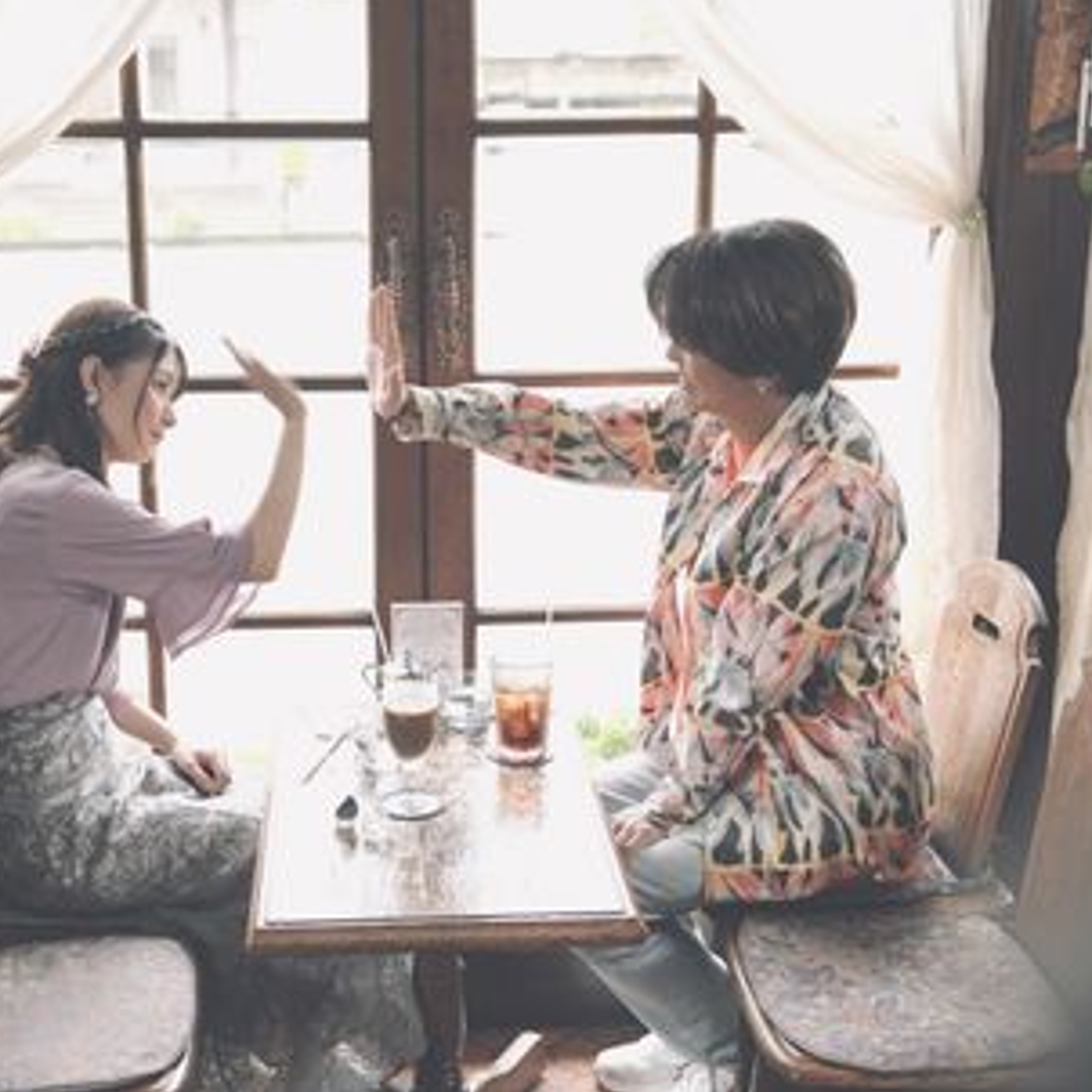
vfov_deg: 32.8
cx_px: 463
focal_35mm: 52
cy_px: 539
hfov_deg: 32.7
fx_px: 1856
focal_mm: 40
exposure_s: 1/100
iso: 200
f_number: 3.2
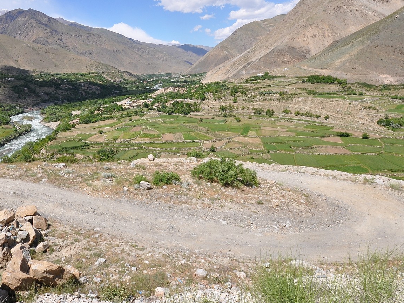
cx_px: 141
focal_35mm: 25
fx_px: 292
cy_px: 86
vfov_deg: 53.1
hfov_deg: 67.8
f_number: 9
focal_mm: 10
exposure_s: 1/320
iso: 200
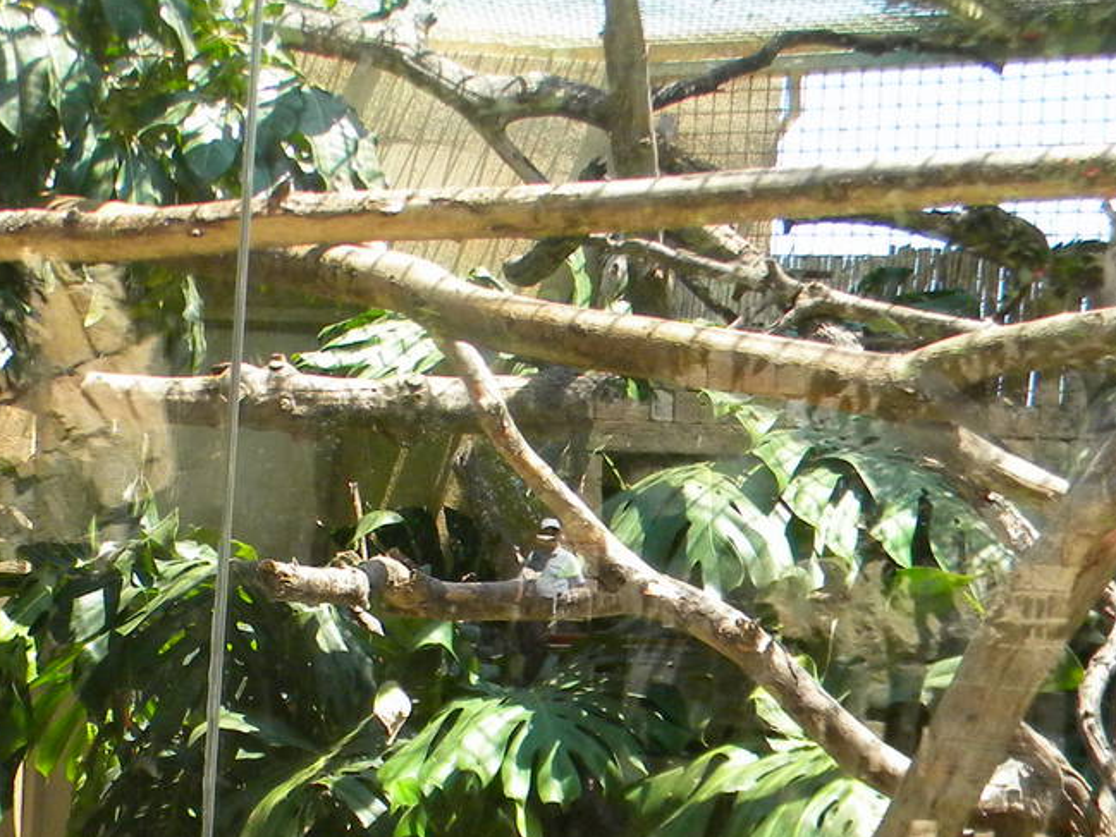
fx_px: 2225
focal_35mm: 69
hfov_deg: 27.2
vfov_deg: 21.0
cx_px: 110
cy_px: 681
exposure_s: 1/500
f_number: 3.5
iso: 210
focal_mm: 5
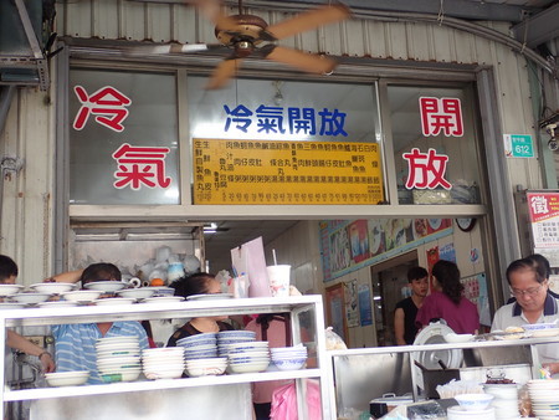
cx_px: 280
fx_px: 695
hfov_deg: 43.8
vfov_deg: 33.6
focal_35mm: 43
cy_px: 210
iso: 200
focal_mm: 7.86
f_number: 2.9
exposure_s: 1/80
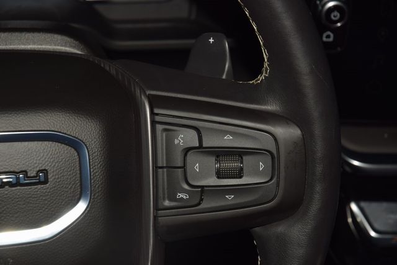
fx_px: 1158
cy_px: 132
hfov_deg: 19.5
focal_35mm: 105
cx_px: 198
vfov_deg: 13.0
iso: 100
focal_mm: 70
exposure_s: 1/125
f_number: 8
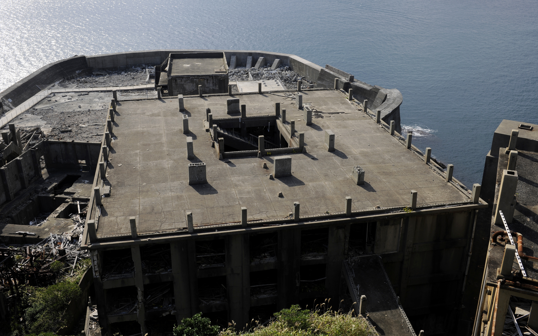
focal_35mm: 36
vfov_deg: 35.3
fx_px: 528
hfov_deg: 54.0
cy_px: 160
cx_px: 268
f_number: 14
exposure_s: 1/80
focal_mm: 35
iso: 100
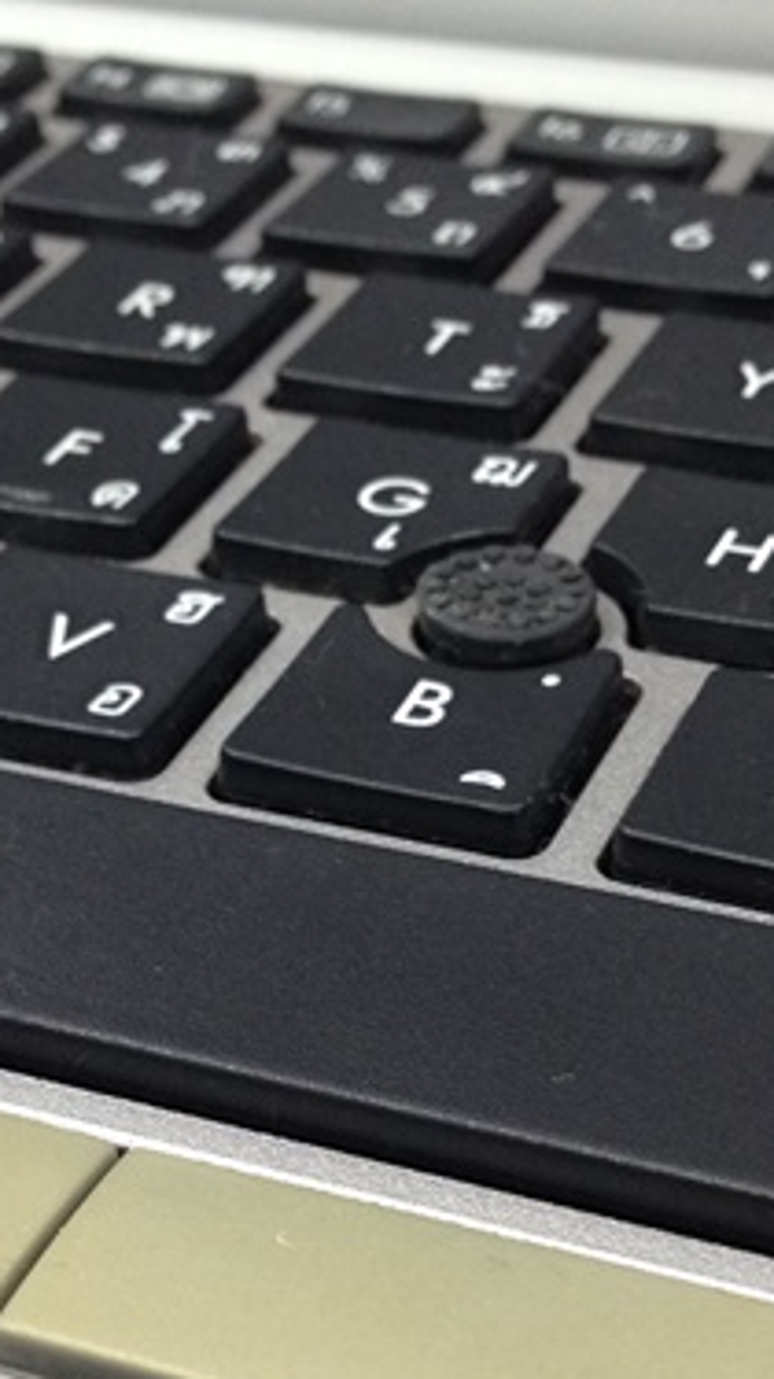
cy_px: 940
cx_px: 321
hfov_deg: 15.7
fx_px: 2813
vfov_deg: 27.3
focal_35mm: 77
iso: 125
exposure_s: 1/20
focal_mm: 4.12
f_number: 2.4
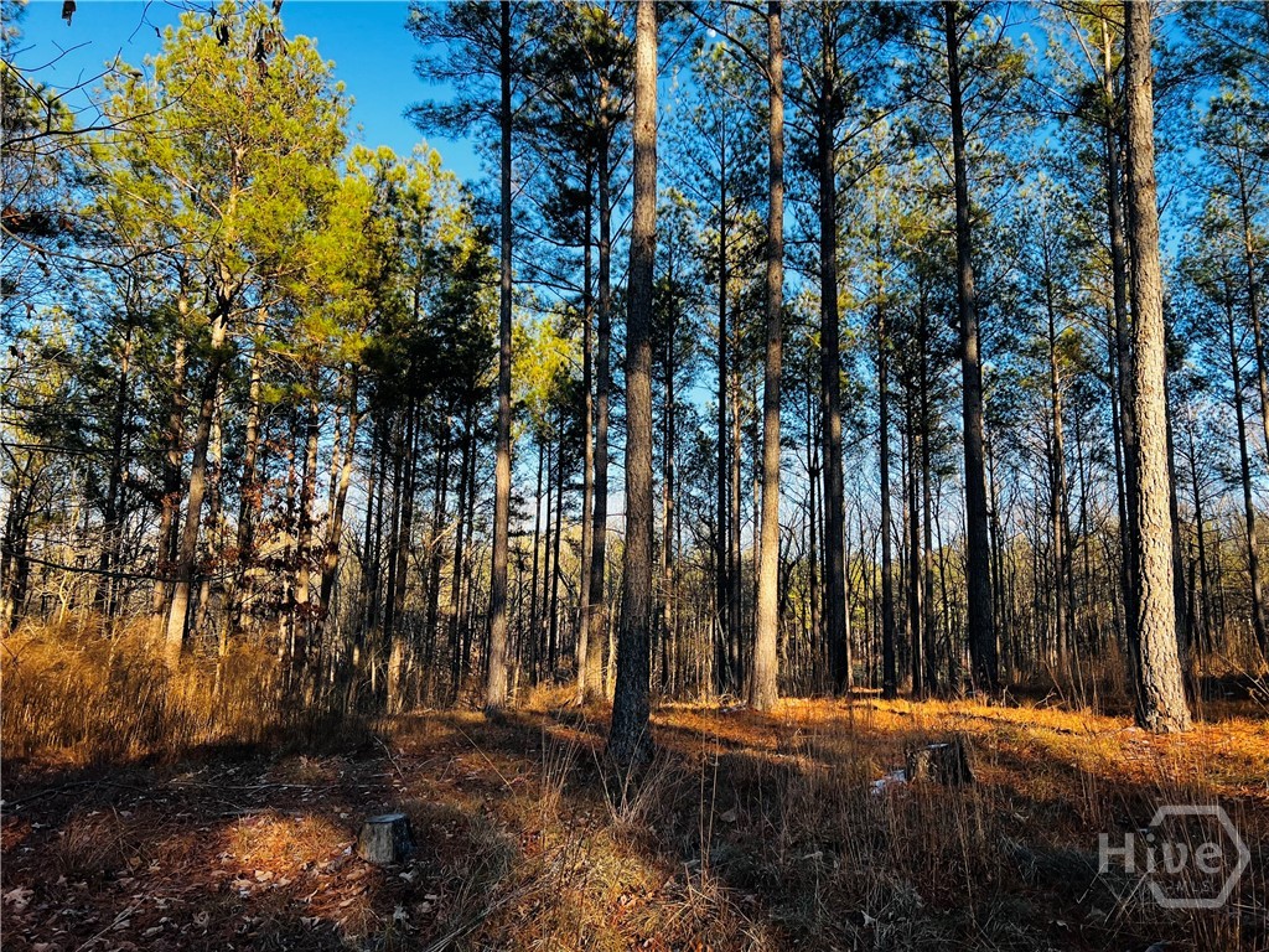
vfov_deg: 53.1
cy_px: 476
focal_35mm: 26
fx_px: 953
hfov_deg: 67.3
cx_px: 634
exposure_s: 1/646
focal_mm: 5.7
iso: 50
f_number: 1.5
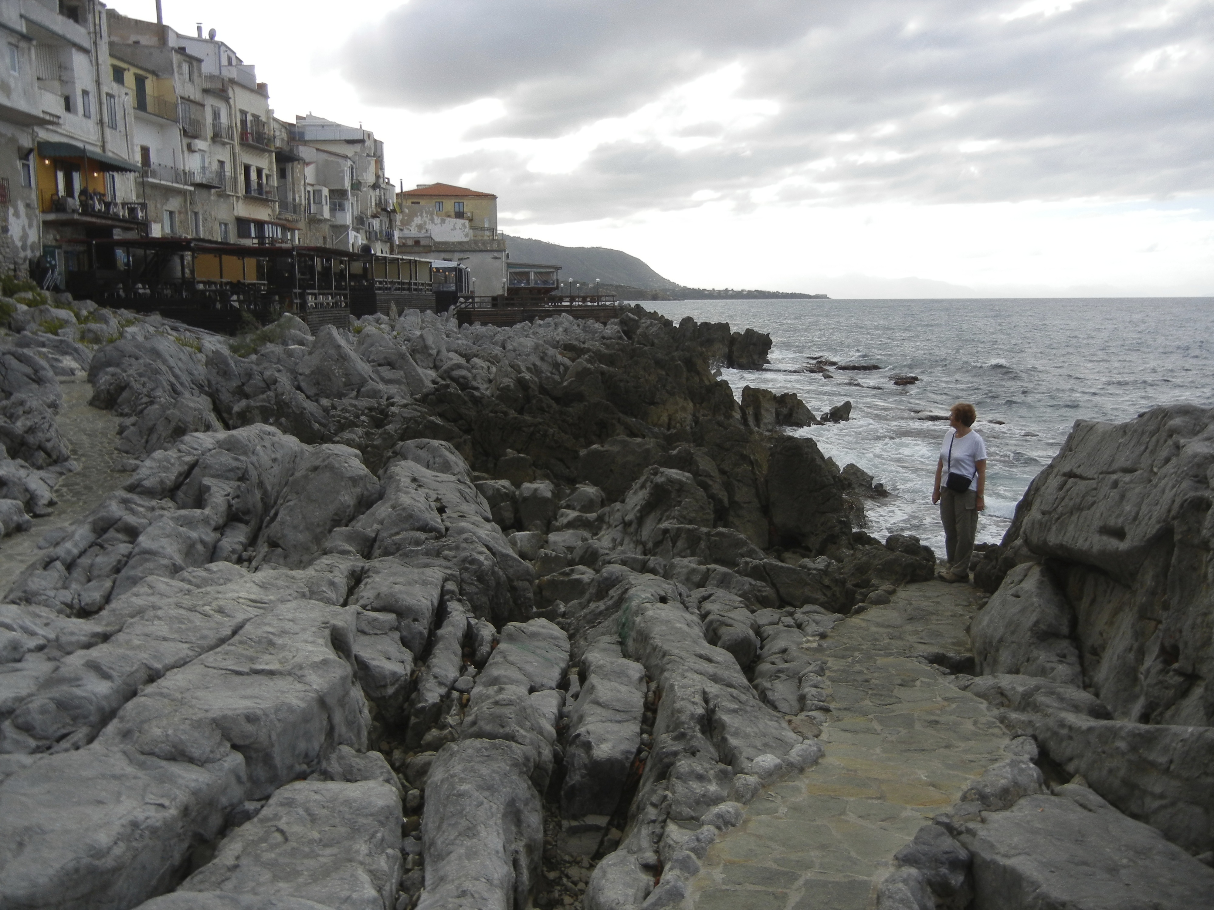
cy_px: 455
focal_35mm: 30
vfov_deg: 46.8
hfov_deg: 60.0
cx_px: 607
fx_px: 1052
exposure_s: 1/920
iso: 160
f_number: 3.5
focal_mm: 5.4
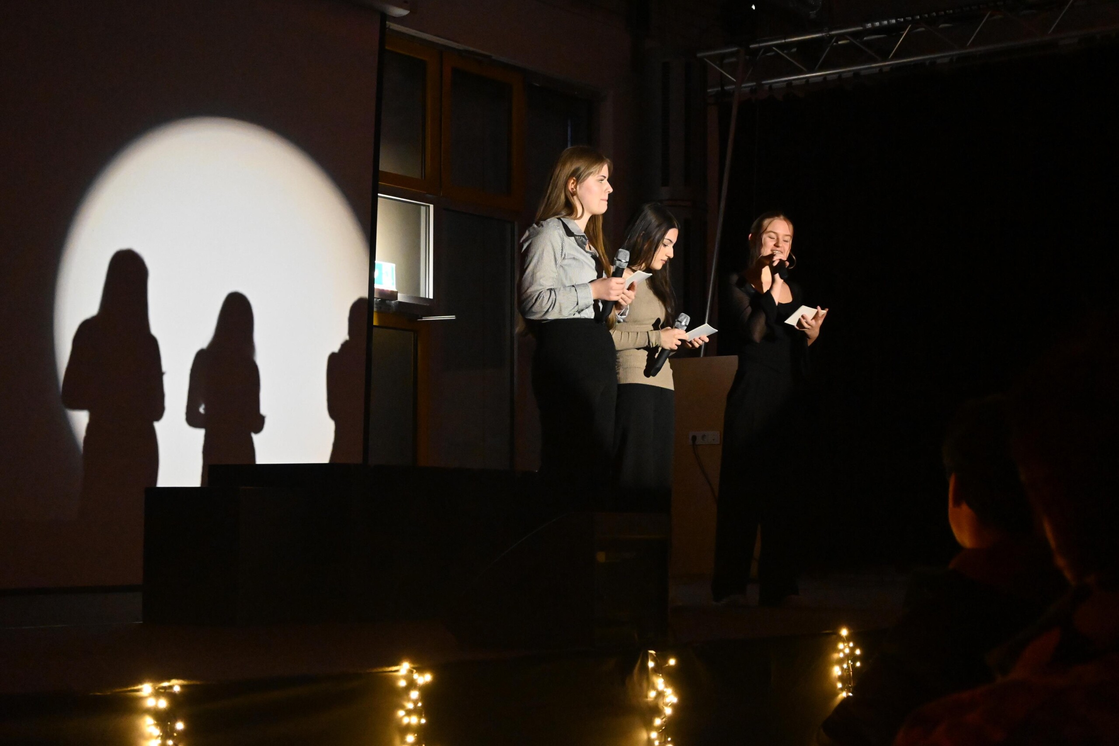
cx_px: 560
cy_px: 373
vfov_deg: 22.1
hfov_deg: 32.6
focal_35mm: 62
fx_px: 1911
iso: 8000
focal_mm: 41
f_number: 5.6
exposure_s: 1/50
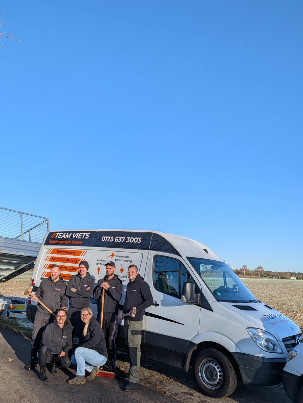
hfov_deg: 46.5
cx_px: 120
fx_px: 350
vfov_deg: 59.9
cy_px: 210
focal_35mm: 30
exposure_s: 1/1733
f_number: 1.7
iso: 34
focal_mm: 4.53
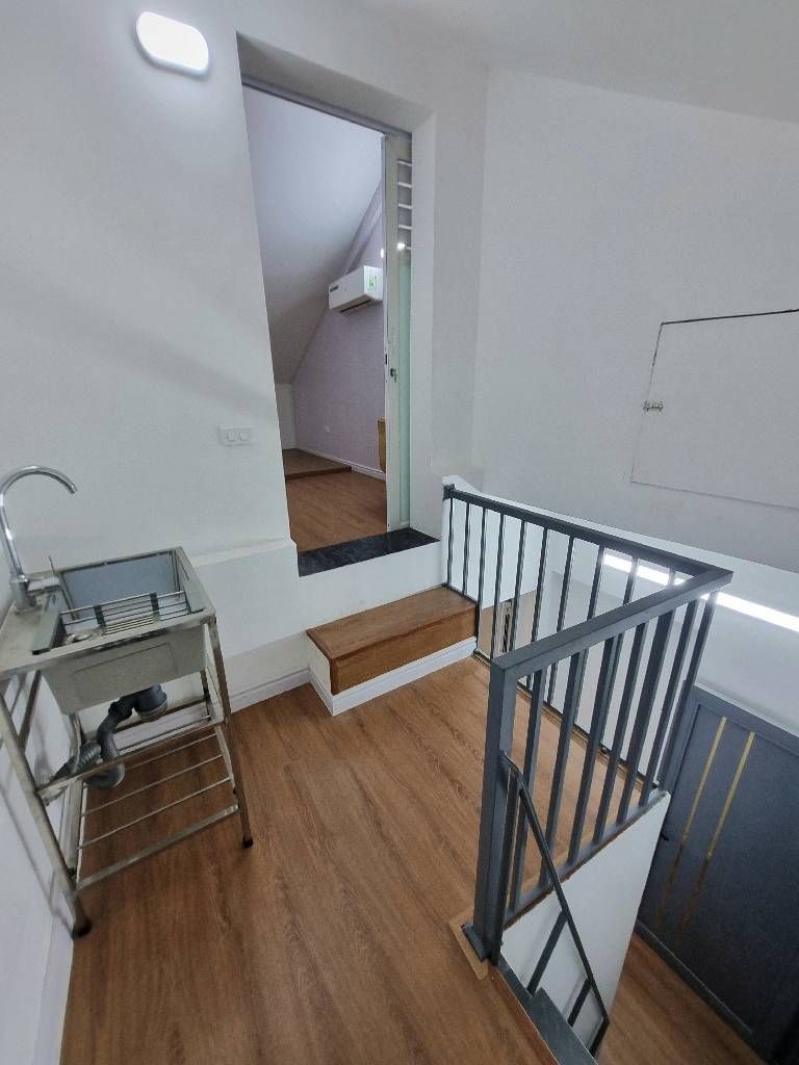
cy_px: 532
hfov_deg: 89.9
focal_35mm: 13
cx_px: 400
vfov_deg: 106.2
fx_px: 400
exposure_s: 1/50
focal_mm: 1.74
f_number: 2.2
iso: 50
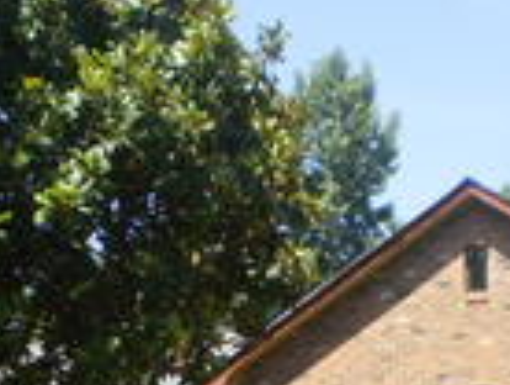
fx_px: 1328
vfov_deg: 15.9
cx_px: 310
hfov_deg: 21.7
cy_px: 437
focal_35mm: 90
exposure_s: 1/640
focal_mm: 6.3
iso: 64
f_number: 3.1
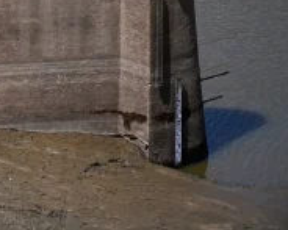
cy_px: -162
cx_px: -265
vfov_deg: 2.0
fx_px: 6594
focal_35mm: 774
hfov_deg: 2.5
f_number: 4
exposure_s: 1/2000
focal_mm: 200
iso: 100
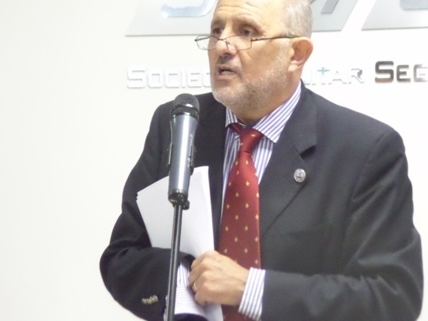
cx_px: 242
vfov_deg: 8.2
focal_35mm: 182
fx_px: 2251
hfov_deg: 10.9
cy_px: 124
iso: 3200
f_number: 4.2
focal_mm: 25.2
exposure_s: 1/90
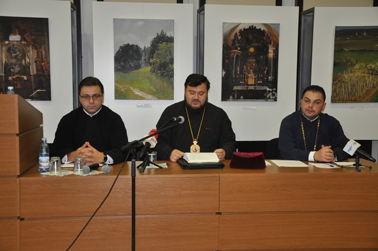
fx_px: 503
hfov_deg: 41.2
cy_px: 126
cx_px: 189
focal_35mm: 48
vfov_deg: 28.0
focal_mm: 32
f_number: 4.2
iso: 800
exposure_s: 1/60
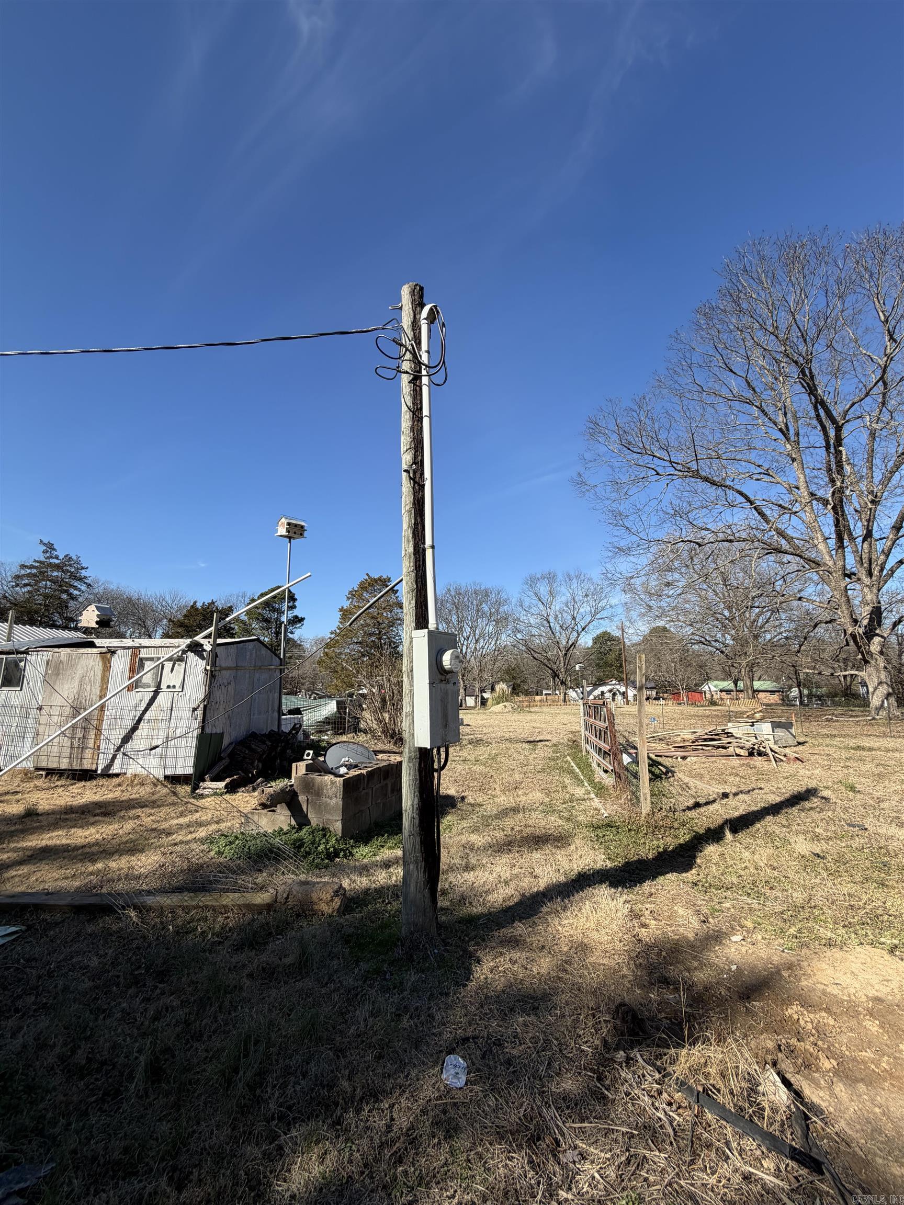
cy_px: 602
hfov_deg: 85.7
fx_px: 487
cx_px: 452
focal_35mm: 14
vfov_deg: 102.1
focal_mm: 2.22
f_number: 2.2
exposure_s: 1/770
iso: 32
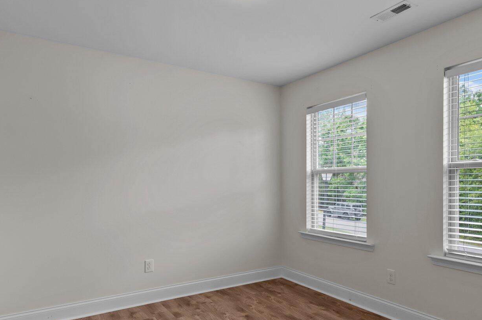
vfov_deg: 51.0
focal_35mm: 25
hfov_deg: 71.1
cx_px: 280
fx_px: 334
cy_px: 183
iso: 400
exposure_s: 1/25
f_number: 7.1
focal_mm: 15
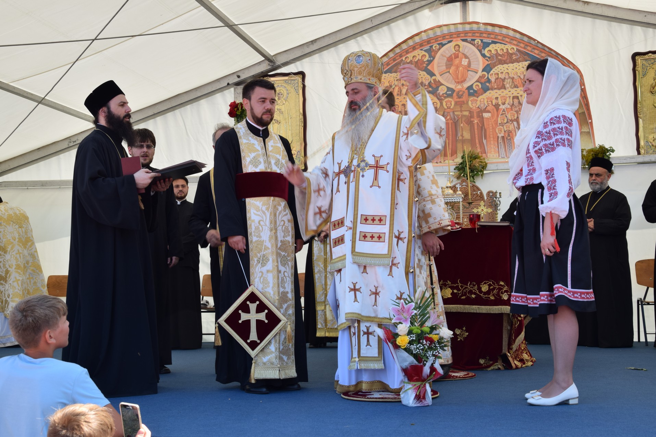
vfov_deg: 28.1
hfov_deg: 41.1
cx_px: 328
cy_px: 218
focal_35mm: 48
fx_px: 875
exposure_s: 1/80
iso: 100
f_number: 8
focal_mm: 32
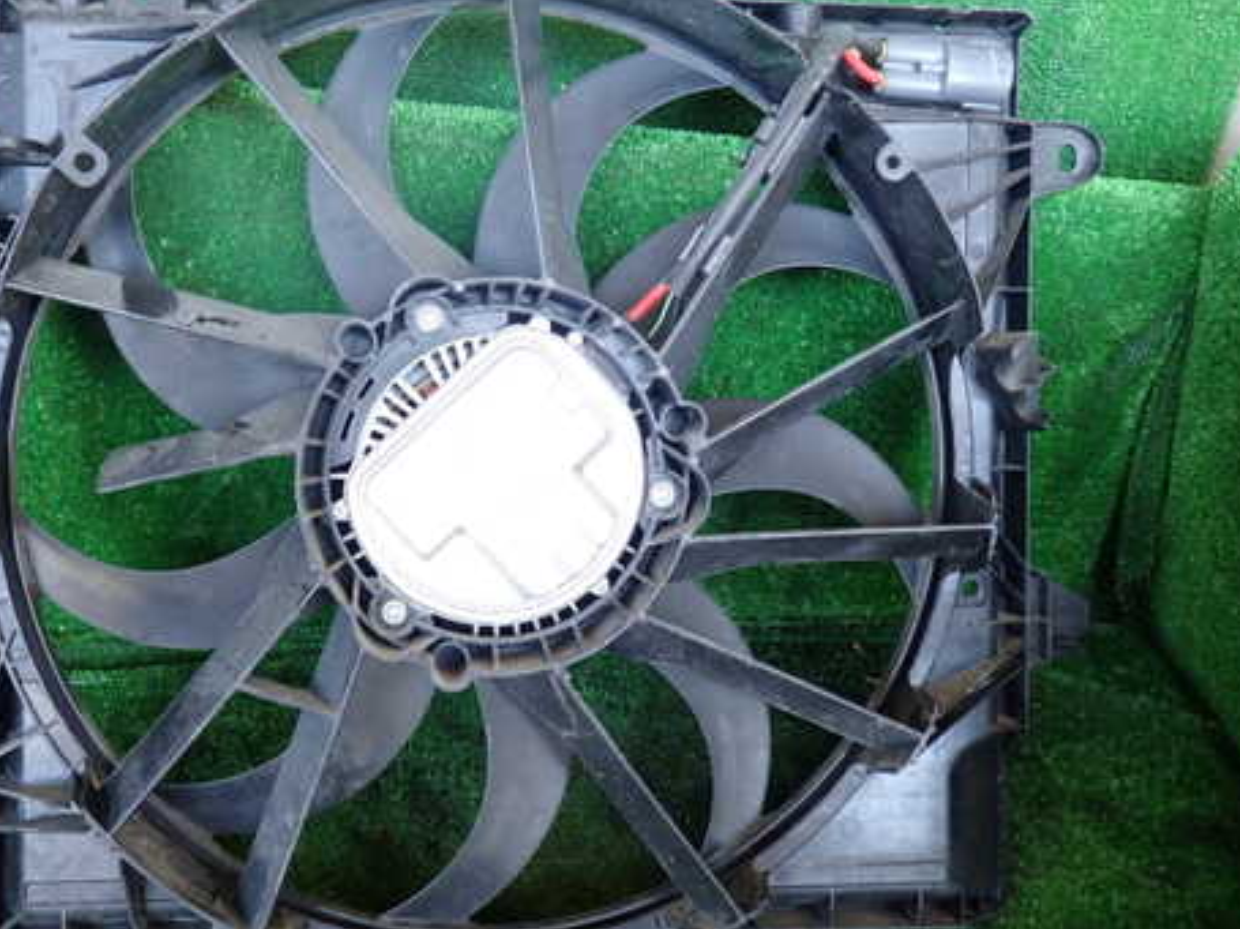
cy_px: 411
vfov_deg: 42.9
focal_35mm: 33
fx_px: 1182
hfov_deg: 54.9
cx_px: 485
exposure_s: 1/40
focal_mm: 4.5
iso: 200
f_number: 2
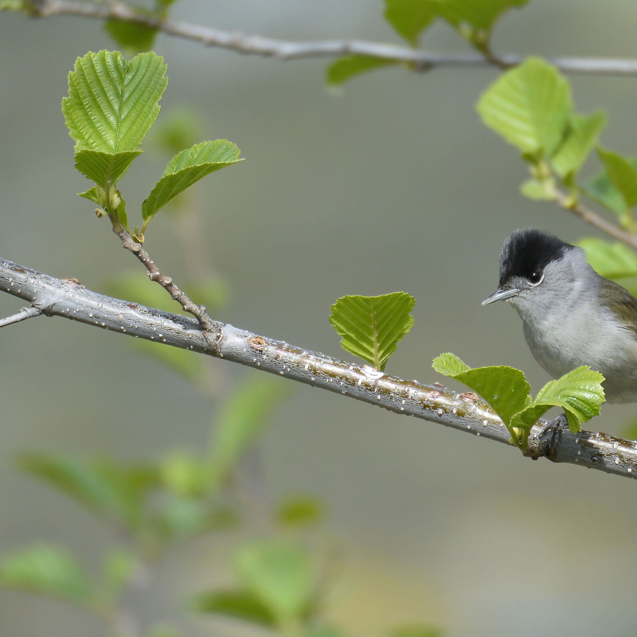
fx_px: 21527
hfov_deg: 1.7
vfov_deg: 1.7
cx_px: 434
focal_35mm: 1034
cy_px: 318
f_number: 5.6
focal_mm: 300
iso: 160
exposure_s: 1/500
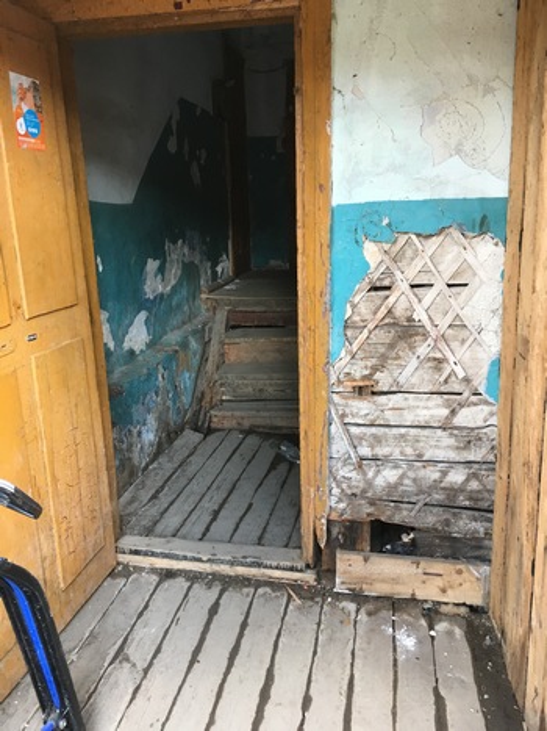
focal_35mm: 29
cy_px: 366
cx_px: 274
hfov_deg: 48.2
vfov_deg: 61.7
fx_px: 611
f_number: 2.2
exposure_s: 1/33
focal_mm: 4.15
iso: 50
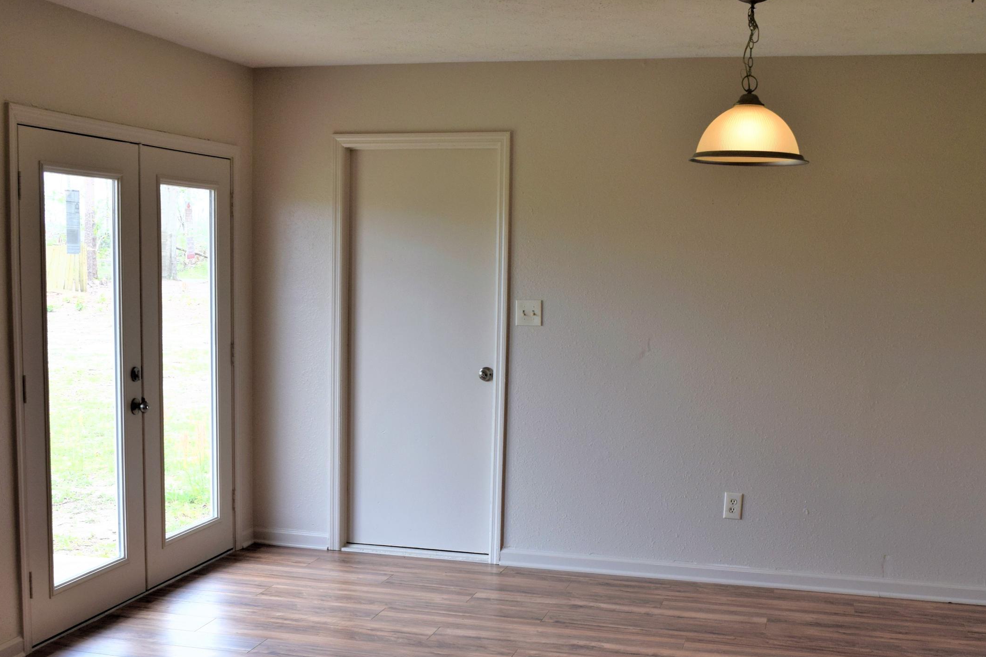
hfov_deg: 41.9
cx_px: 442
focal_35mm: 47
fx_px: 1287
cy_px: 434
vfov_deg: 28.5
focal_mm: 22
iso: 400
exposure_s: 1/160
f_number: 6.3
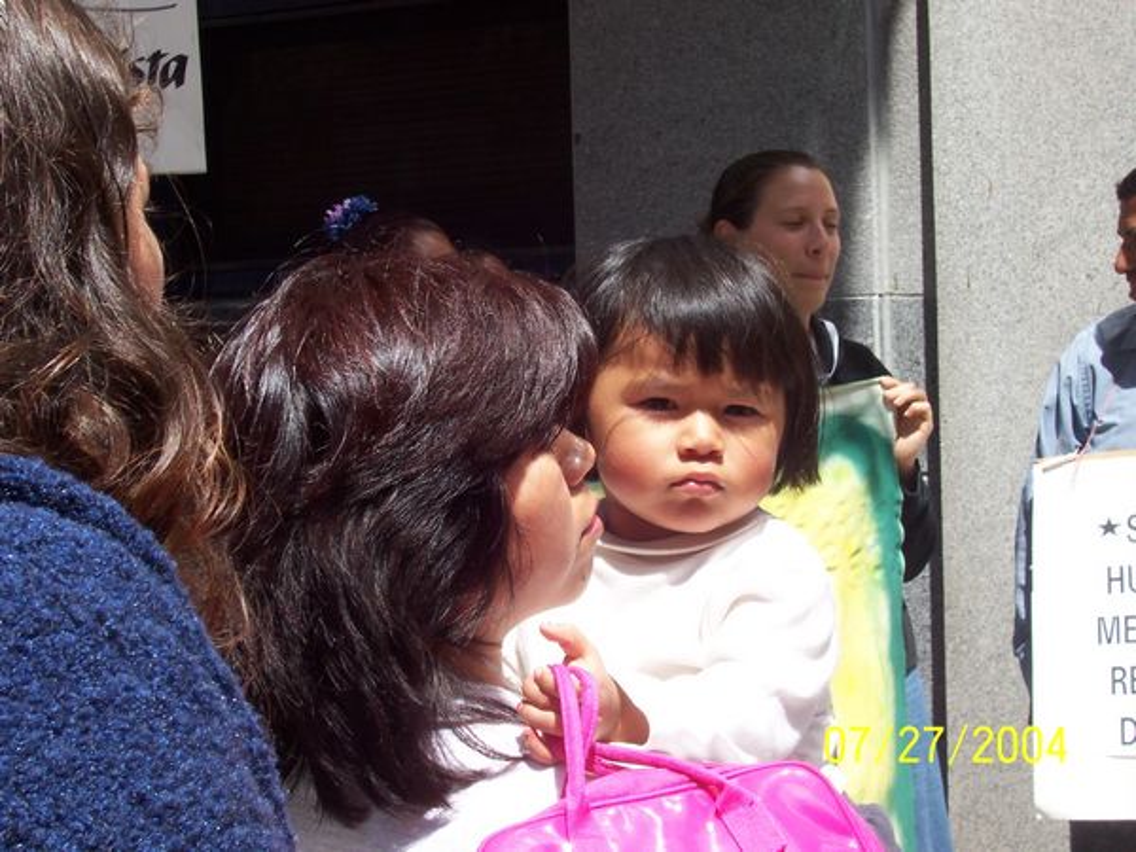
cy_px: 426
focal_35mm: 71
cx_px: 568
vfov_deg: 20.7
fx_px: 2330
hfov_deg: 27.4
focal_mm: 10.8
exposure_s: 1/180
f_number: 6.7
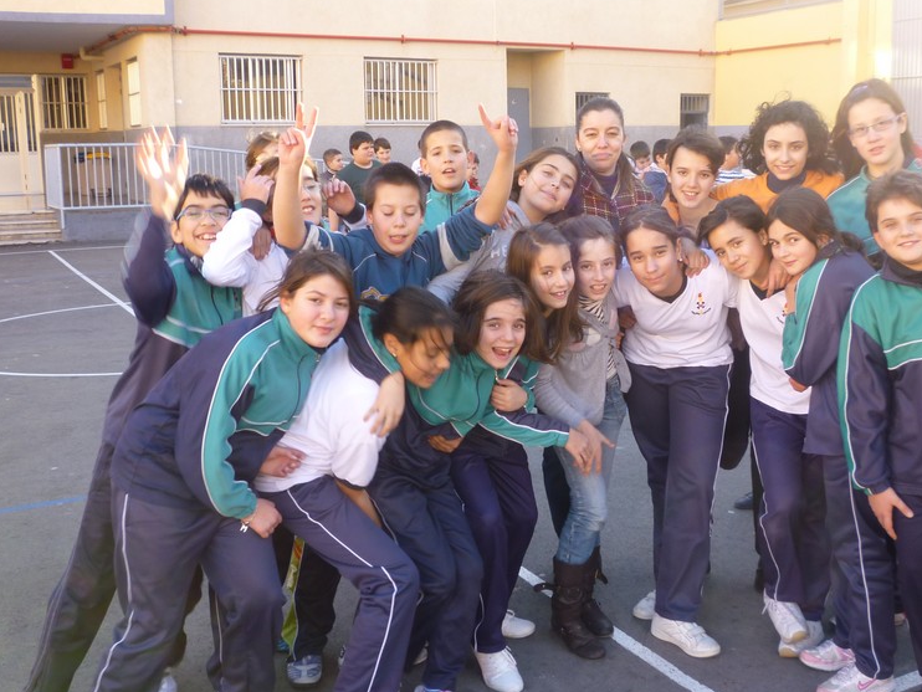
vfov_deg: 36.0
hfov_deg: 46.6
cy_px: 319
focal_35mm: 40
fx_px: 1066
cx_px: 529
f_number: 3.3
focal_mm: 5.2
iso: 80
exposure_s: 1/60
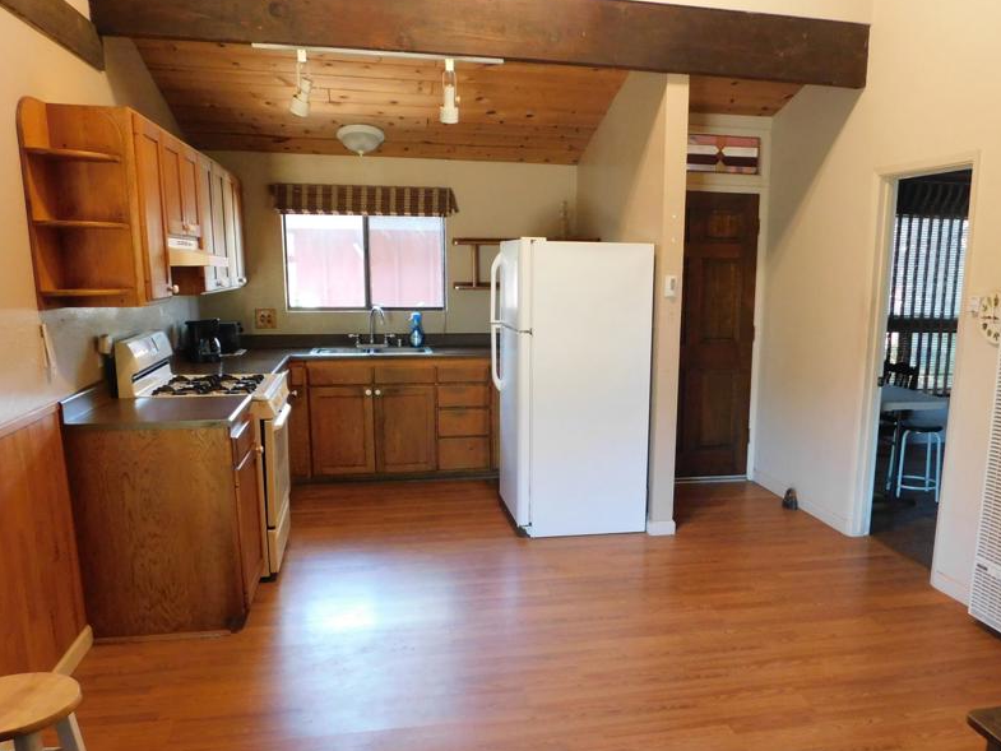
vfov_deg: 46.5
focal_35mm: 30
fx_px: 868
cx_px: 588
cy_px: 450
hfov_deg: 59.6
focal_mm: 4
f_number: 3
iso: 400
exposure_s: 1/20
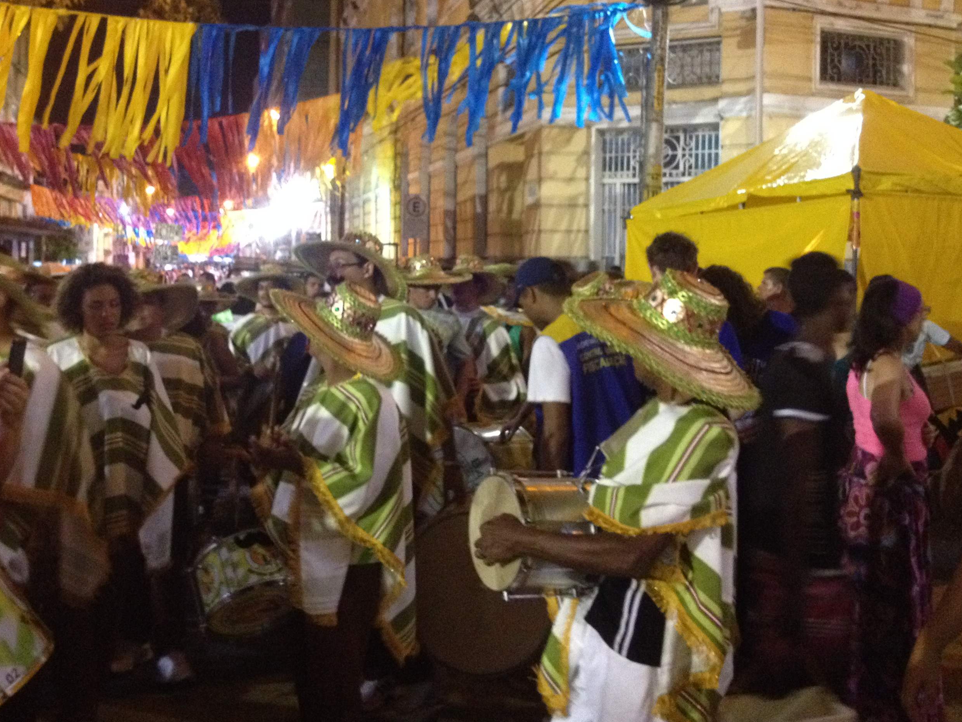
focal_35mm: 46
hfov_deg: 41.1
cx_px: 397
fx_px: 1279
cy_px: 256
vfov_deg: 31.3
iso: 500
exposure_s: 1/15
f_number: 2.4
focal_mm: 4.28
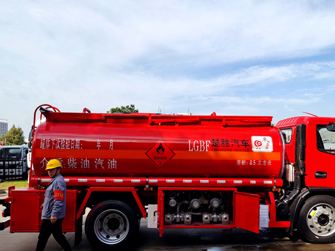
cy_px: 140
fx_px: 368
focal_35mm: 38
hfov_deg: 48.9
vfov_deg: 37.7
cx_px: 189
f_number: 1.6
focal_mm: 5.56
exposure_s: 1/4386
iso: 50
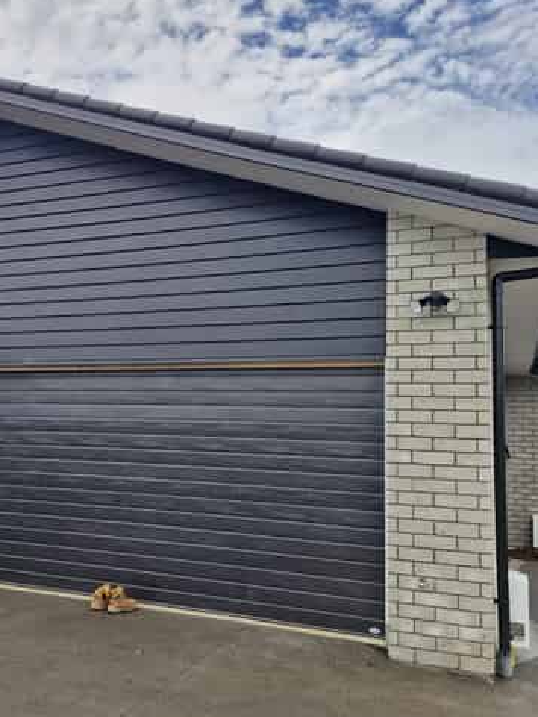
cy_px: 363
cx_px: 194
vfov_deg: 56.8
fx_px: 663
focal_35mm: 32
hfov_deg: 43.7
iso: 50
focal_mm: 5.54
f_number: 1.8
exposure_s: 1/1676
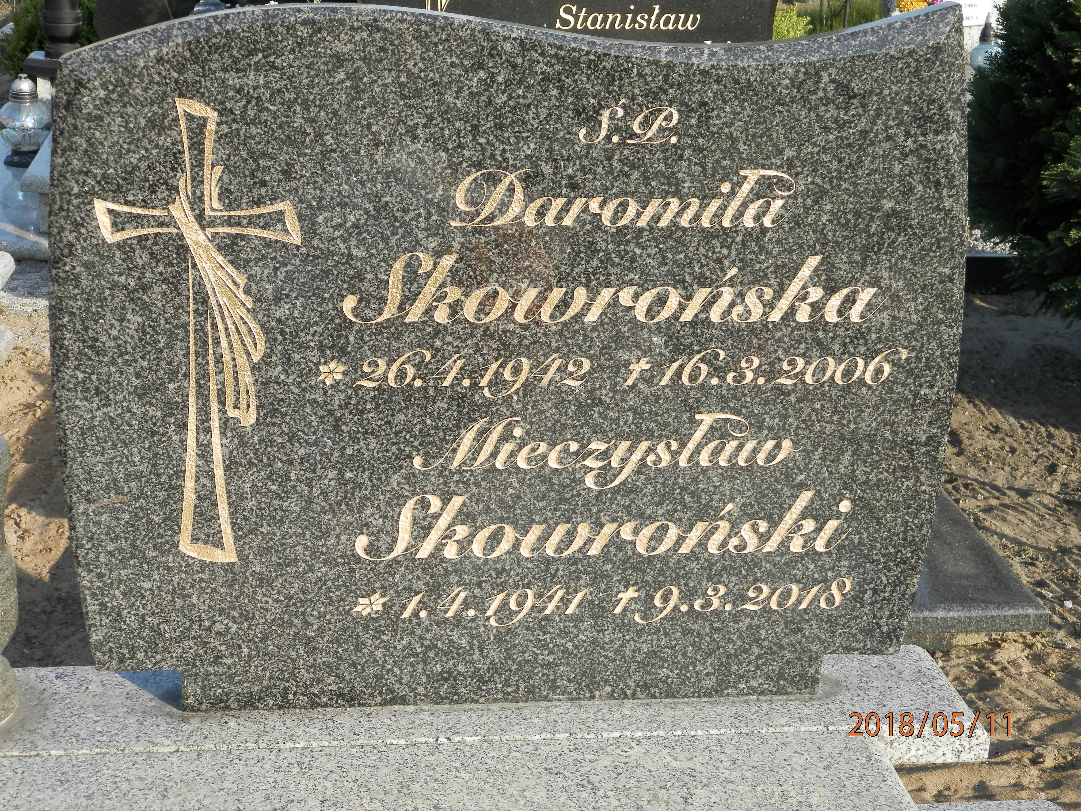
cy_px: 406
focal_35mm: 55
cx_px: 540
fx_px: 1718
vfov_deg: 26.6
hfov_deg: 34.9
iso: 80
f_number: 3.8
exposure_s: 1/320
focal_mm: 9.9
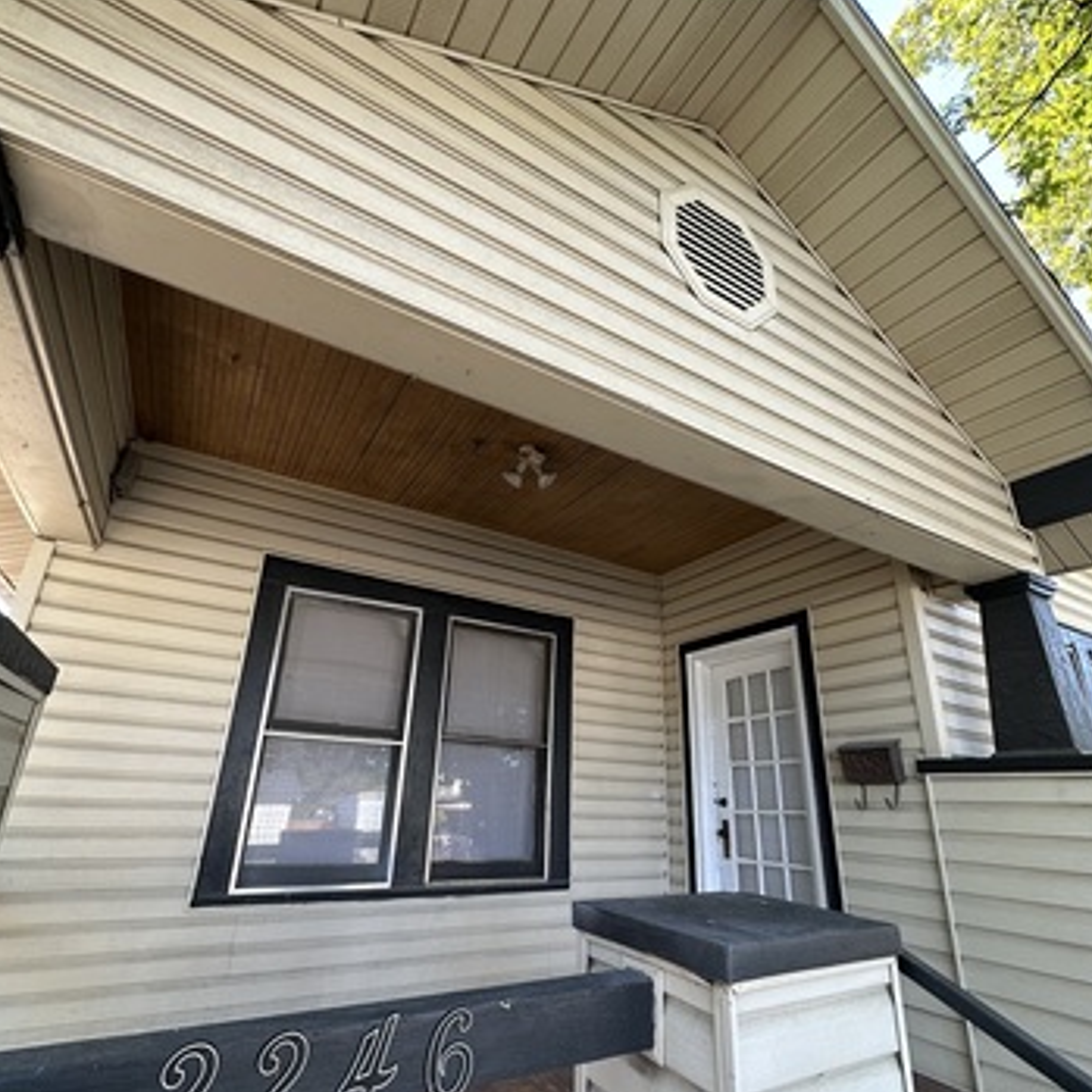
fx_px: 607
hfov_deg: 84.0
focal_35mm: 17
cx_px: 544
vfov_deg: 83.8
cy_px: 591
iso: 64
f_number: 2.2
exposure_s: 1/99
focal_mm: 2.22
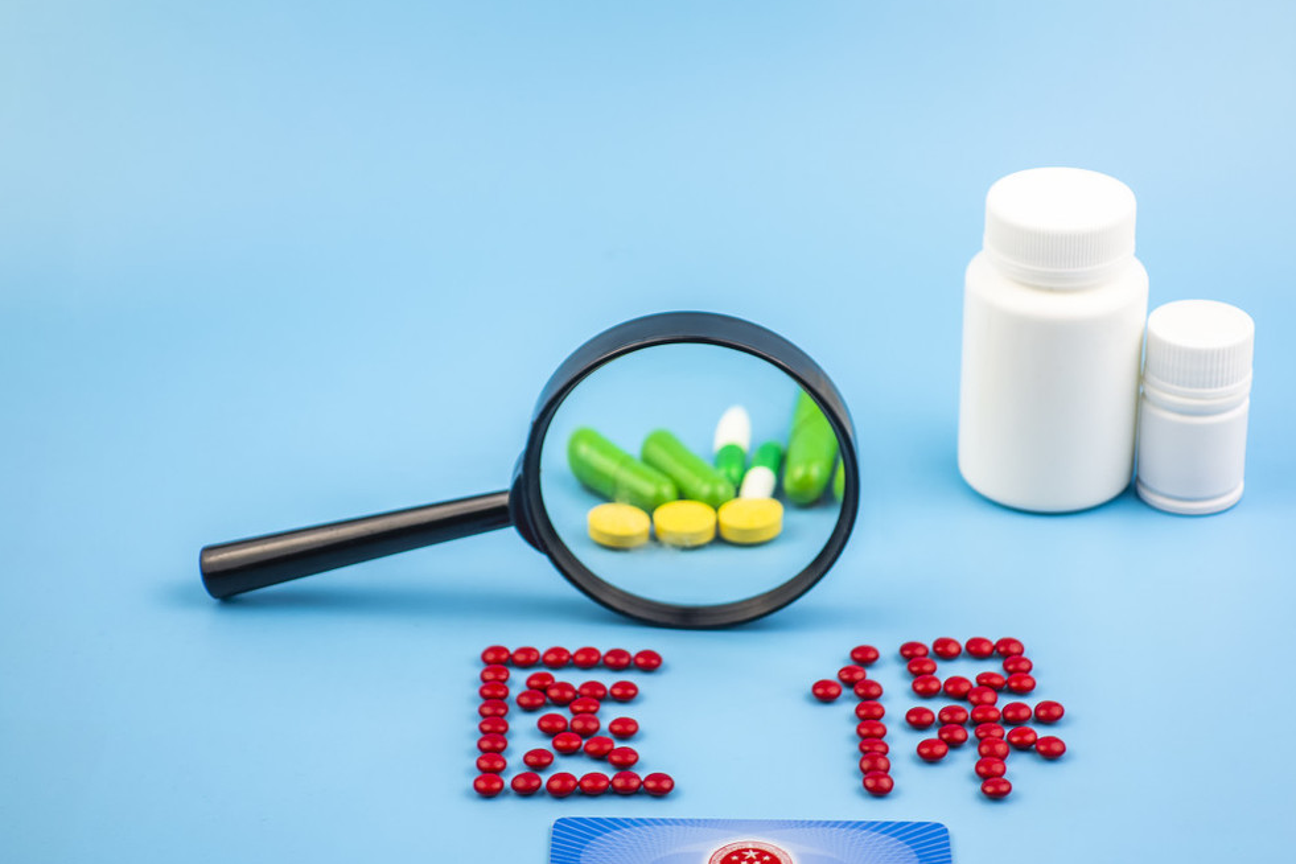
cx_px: 707
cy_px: 519
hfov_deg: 19.6
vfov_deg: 13.2
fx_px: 3744
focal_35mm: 104
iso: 100
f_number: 4.5
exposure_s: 1/60
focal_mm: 31.48
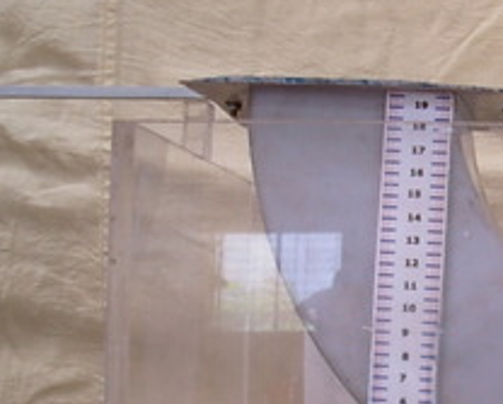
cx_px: 561
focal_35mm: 89
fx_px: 1327
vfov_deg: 17.0
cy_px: 383
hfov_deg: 20.4
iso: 50
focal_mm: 6.3
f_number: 2.9
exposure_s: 1/45.3
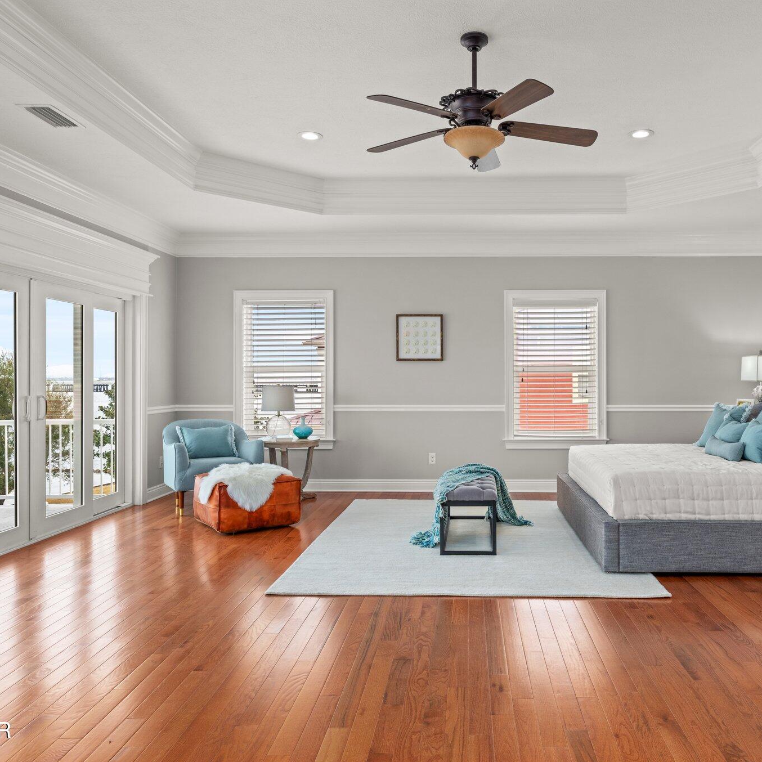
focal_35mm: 27
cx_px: 458
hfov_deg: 58.6
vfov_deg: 59.1
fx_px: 672
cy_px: 381
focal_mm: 21
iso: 500
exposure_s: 1/8
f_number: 8
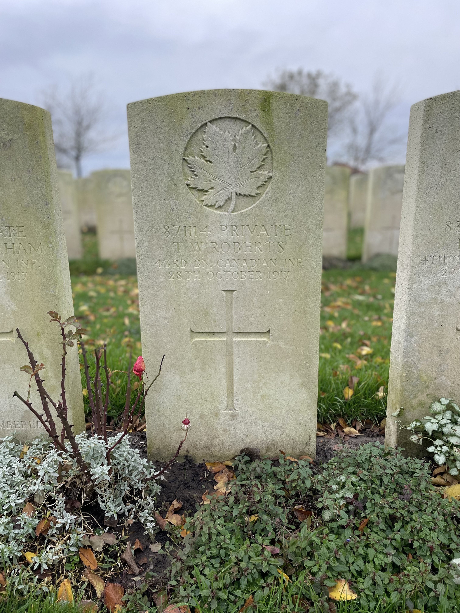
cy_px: 306
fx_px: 461
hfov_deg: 53.1
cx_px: 230
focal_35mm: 26
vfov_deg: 67.3
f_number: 1.6
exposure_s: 1/779
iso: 50
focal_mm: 4.2
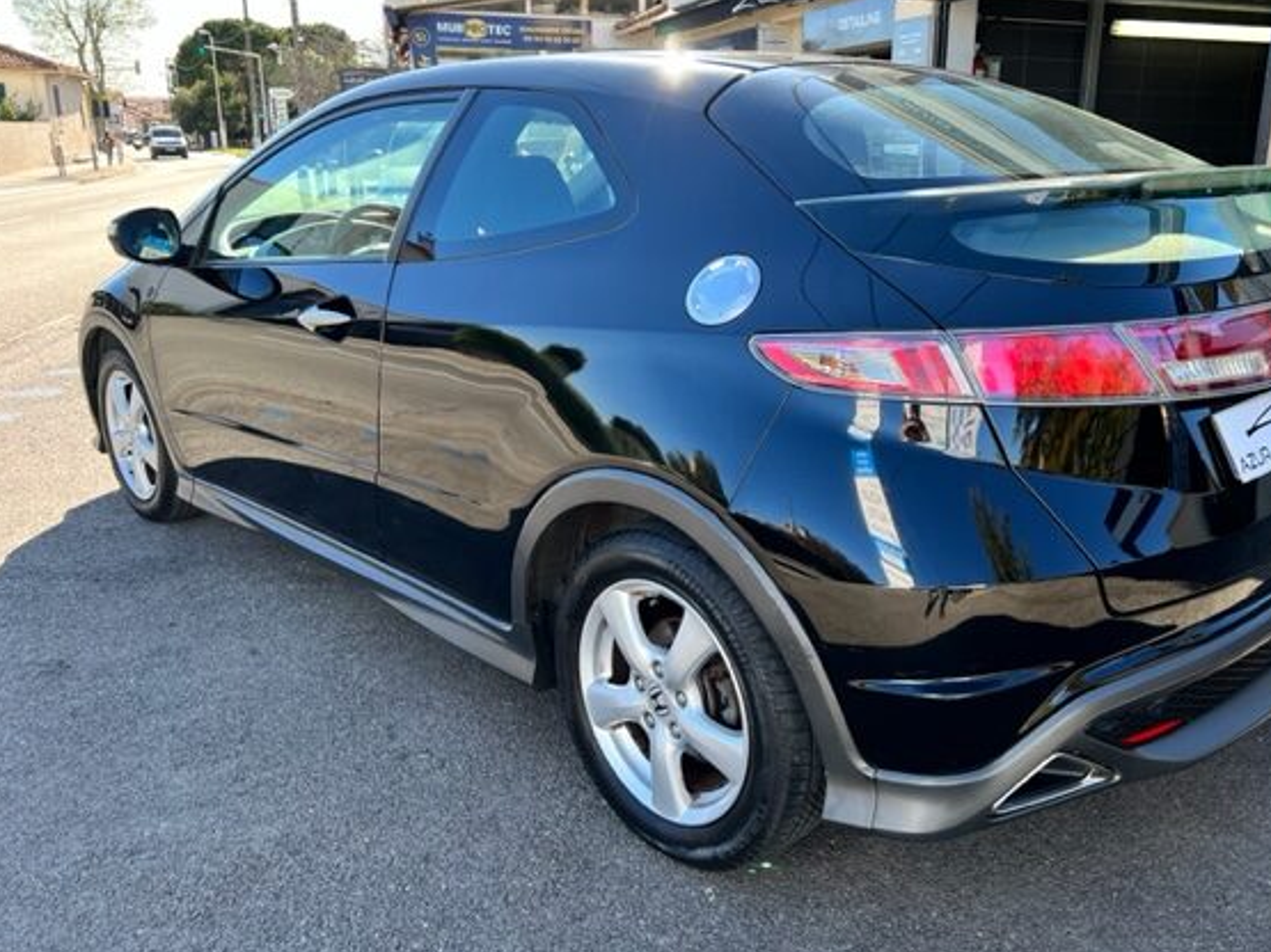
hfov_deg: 59.8
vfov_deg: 46.8
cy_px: 451
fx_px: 1101
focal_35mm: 30
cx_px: 719
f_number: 1.5
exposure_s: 1/427
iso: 50
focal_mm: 5.7
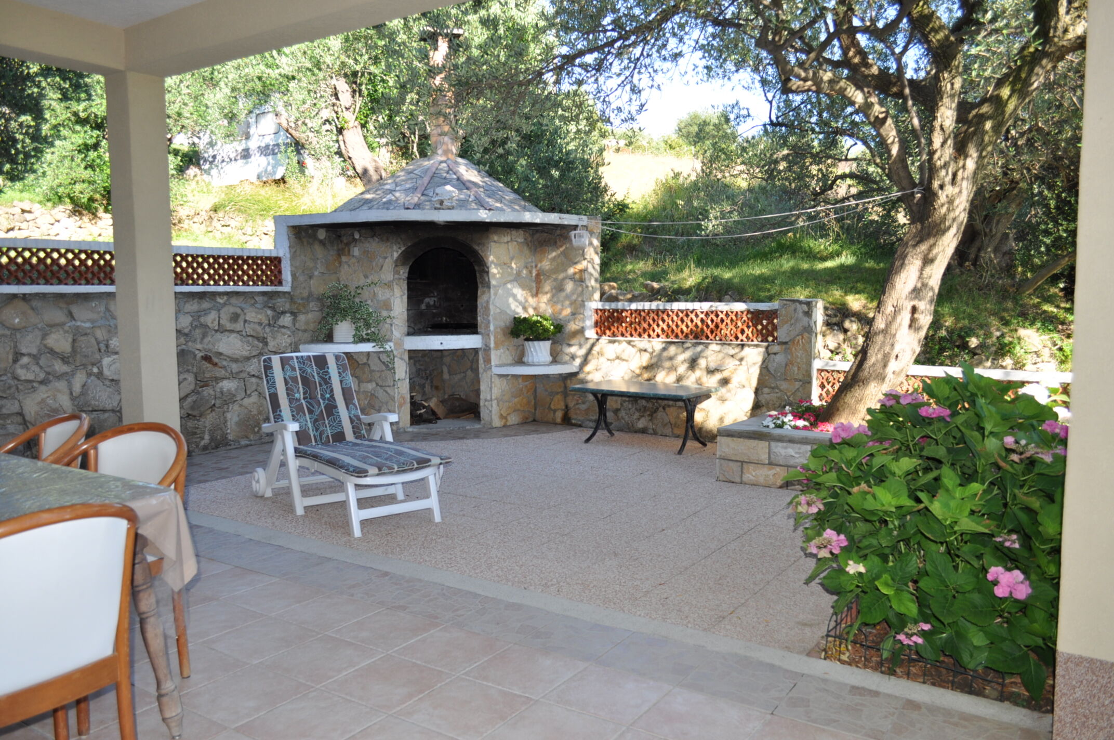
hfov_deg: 67.4
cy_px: 370
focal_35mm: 27
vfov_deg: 47.8
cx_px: 557
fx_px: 834
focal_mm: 18
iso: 200
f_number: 5
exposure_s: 1/200
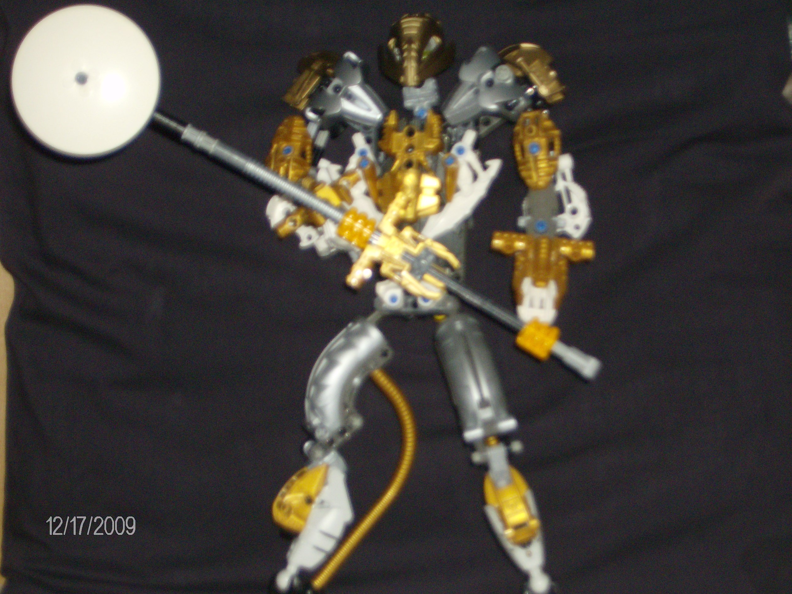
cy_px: 293
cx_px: 402
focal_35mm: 102
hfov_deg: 19.3
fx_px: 2334
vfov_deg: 14.5
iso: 200
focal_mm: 16.6
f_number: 4.6
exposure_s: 1/113
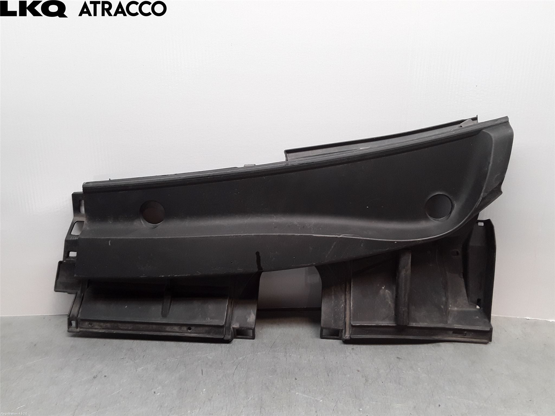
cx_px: 278
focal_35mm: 28
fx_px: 449
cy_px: 208
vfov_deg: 49.7
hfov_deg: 63.4
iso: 40
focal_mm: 2.91
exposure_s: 1/50
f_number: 1.9
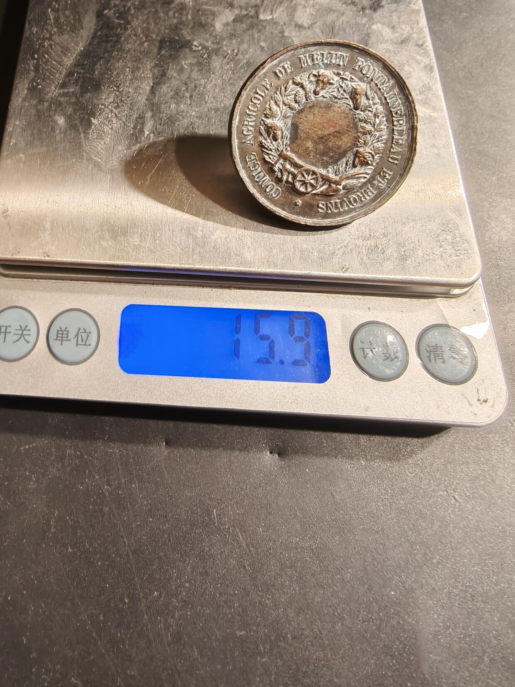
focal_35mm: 25
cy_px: 343
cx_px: 260
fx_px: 496
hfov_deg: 54.9
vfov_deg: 69.4
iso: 160
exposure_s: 1/50
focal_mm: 2.32
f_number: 2
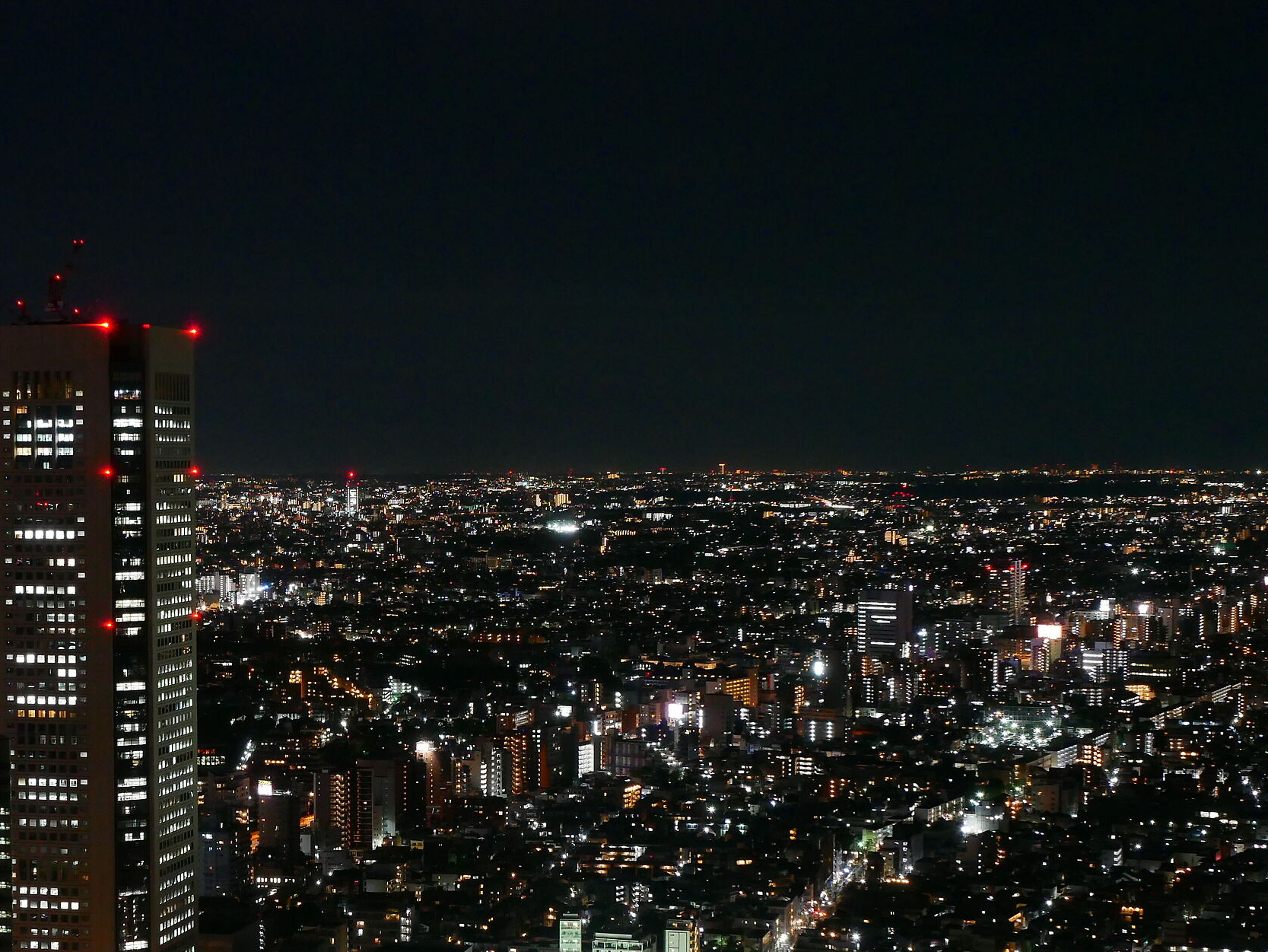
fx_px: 2638
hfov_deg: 26.8
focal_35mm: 72
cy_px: 680
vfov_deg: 20.3
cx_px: 376
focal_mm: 25
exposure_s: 1/2
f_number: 5.6
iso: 1600
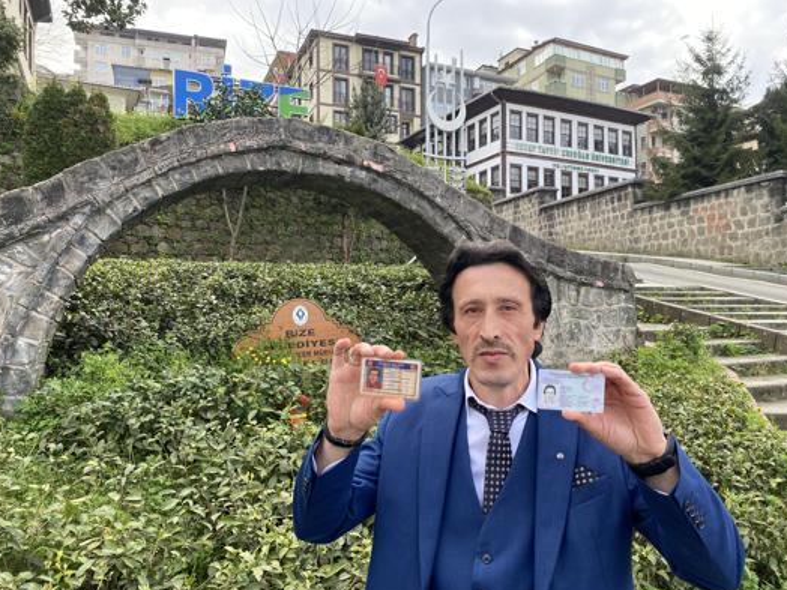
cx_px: 398
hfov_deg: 65.3
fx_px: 614
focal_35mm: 27
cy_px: 305
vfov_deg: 51.3
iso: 32
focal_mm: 4.25
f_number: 1.8
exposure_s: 1/458
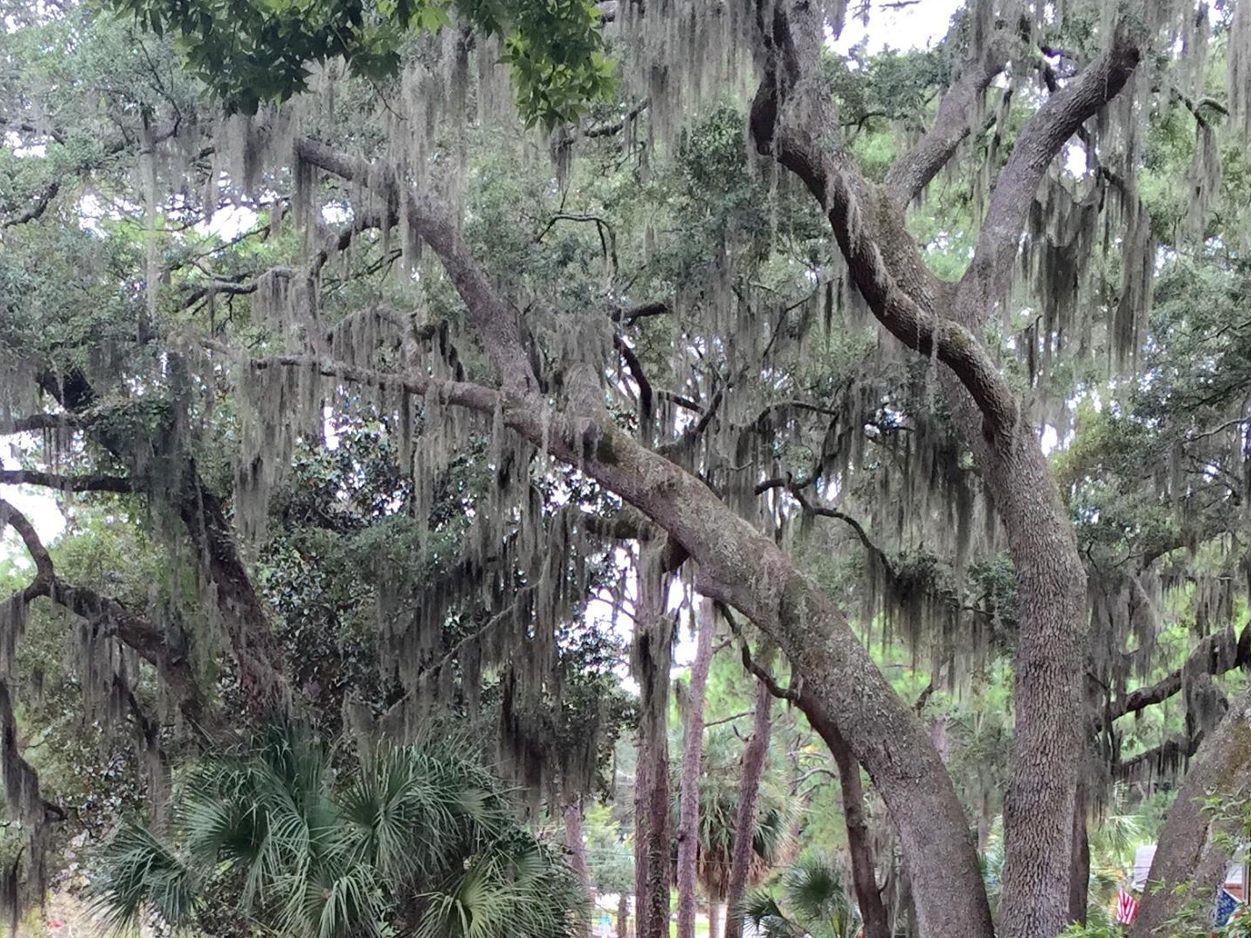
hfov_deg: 31.4
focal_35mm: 61
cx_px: 401
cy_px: 935
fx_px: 2205
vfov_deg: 23.1
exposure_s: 1/120
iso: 32
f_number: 2.2
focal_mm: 4.15
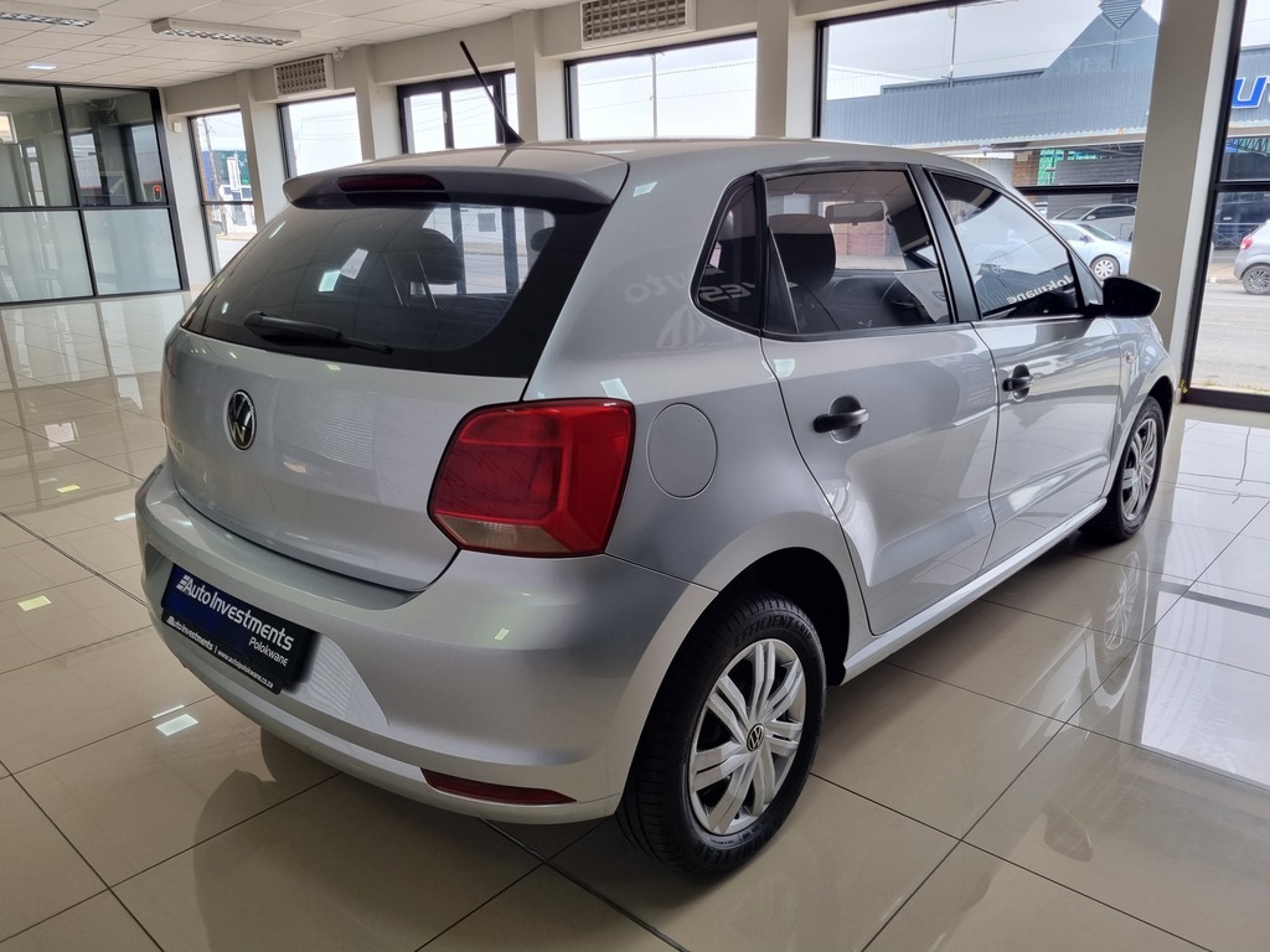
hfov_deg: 67.3
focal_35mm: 26
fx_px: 954
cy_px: 476
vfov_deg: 53.1
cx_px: 635
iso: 64
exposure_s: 1/100
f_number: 1.8
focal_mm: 5.4
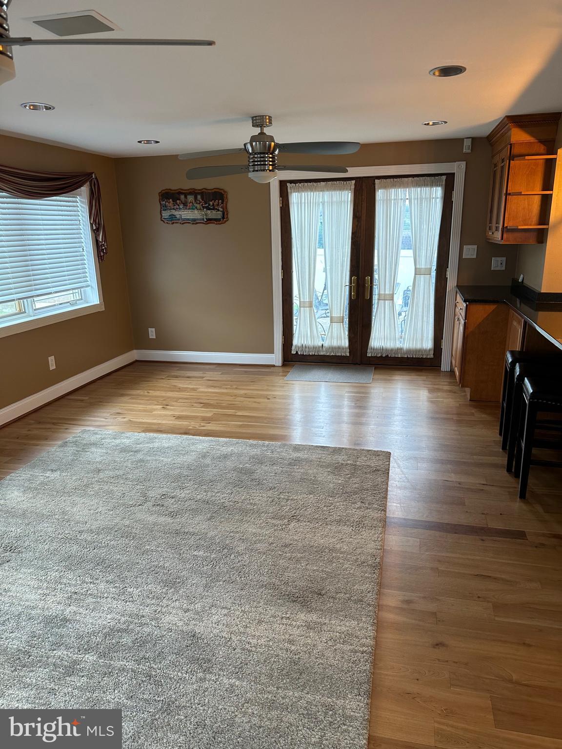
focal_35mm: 24
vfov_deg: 71.6
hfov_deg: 56.8
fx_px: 520
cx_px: 281
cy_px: 374
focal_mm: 6.86
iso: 125
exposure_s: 1/60
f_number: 1.78
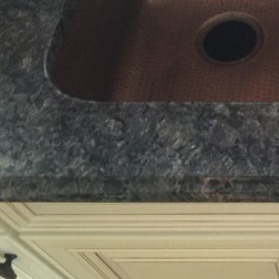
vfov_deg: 27.6
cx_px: 330
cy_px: 55
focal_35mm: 61
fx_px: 556
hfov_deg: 25.4
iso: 100
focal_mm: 4.15
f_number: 2.2
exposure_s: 1/4
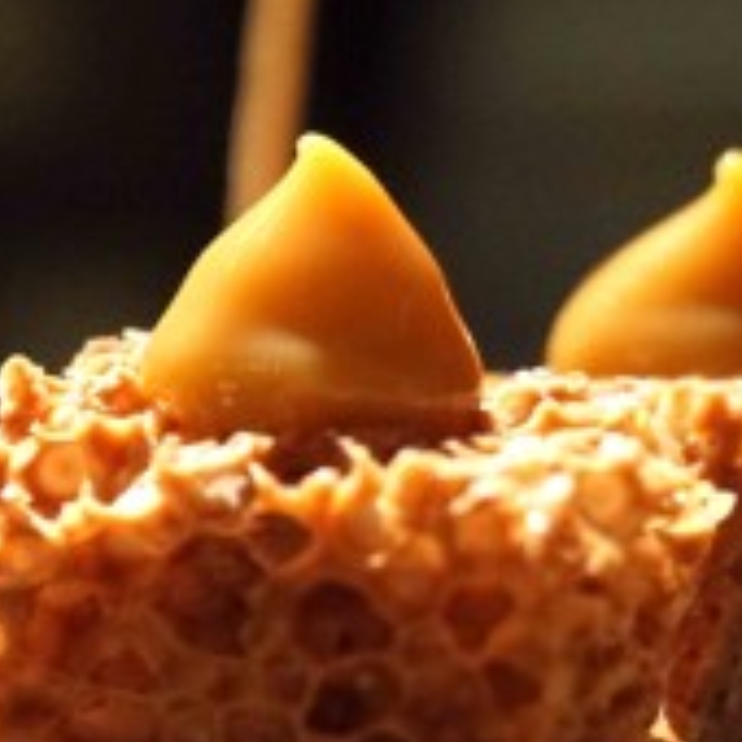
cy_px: 548
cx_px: -397
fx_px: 3820
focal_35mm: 158
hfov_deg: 10.7
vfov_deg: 11.1
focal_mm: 35
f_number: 5.6
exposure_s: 1/15
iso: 3200
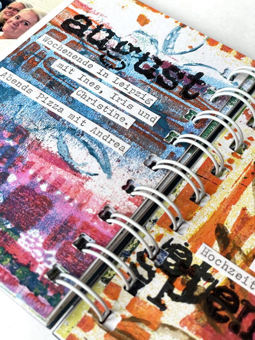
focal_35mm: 52
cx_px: 128
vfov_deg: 36.8
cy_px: 170
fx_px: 511
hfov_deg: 28.0
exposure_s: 1/100
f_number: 2
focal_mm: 6
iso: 125
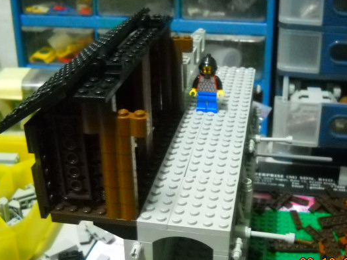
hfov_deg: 38.2
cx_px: 178
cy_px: 139
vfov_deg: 29.1
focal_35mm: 50
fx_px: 501
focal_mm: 6.72
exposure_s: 1/5
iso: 800
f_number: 3.1
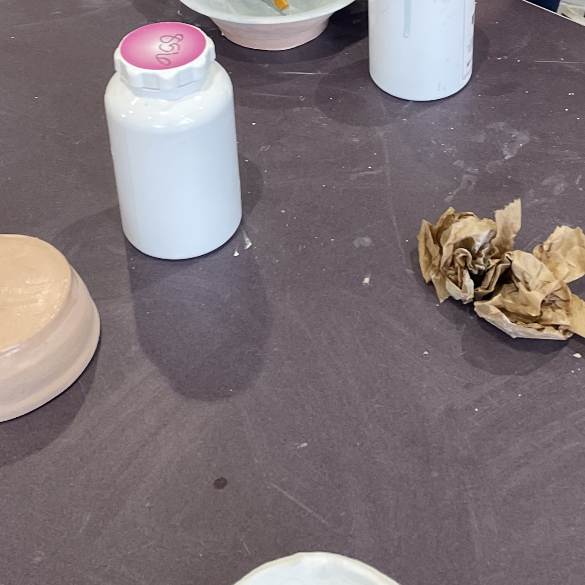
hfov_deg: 25.0
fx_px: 1319
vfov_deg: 24.2
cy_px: 36
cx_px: 338
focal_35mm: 69
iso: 100
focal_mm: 4.2
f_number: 1.6
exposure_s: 1/120
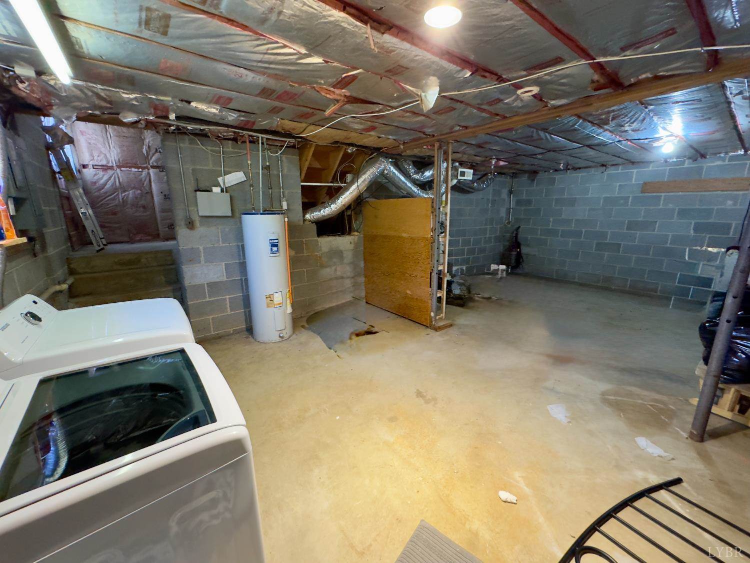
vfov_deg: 85.7
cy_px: 282
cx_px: 375
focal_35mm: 14
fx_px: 303
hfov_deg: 102.1
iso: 800
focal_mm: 2.22
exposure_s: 1/40
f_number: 2.2
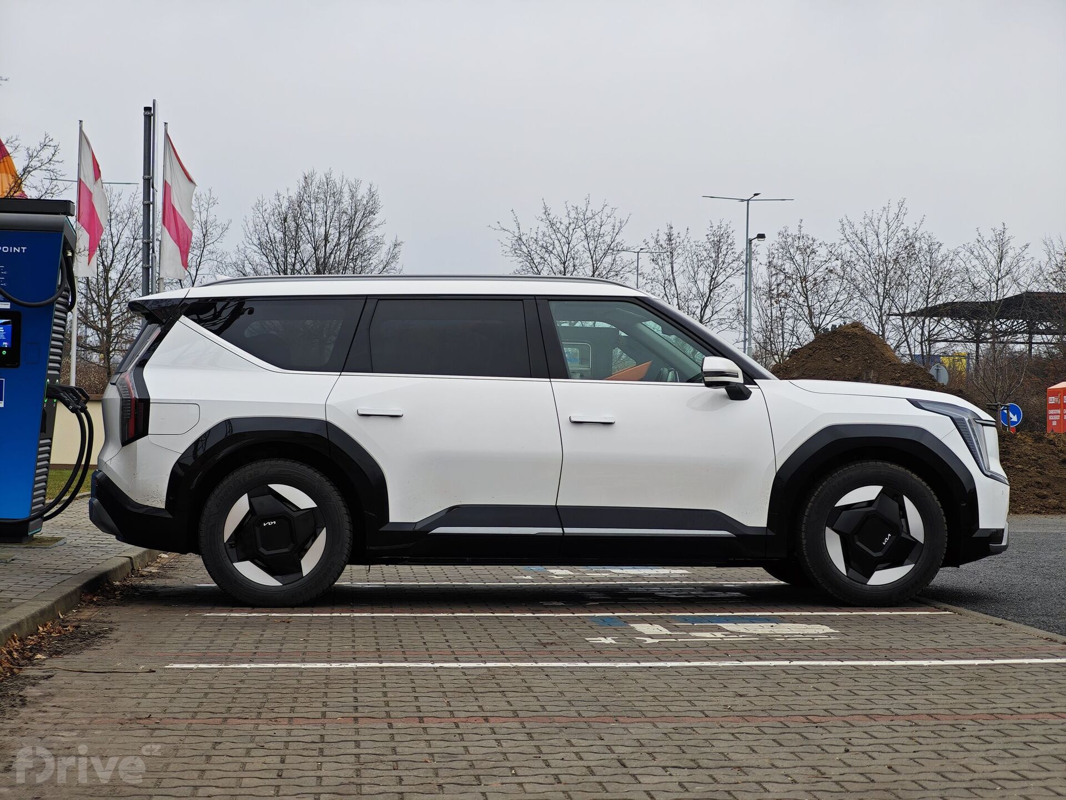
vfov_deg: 19.6
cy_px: 400
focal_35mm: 75
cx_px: 533
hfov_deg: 26.0
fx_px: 2310
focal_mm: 12.28
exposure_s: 1/288
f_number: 1.8
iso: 50
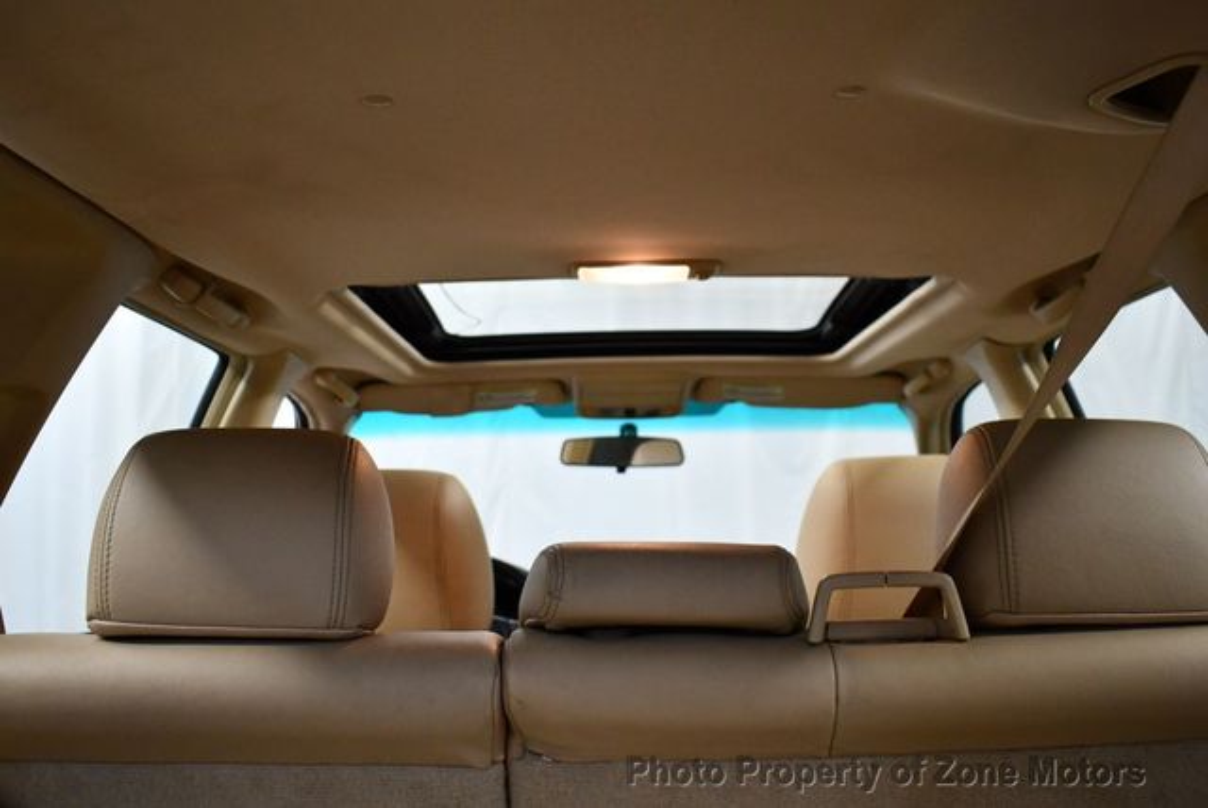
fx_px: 1209
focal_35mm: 36
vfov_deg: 36.9
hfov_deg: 53.1
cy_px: 404
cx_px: 604
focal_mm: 18
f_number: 3.5
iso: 1400
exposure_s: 1/125
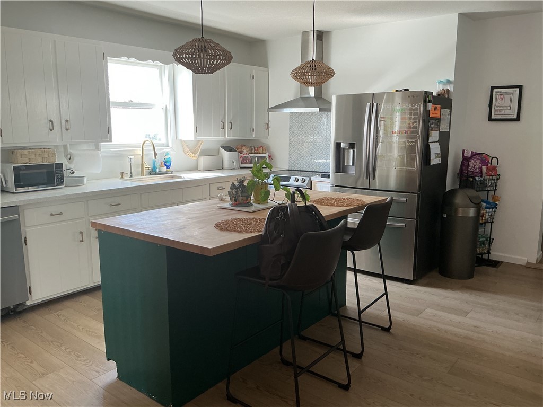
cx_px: 272
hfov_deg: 61.7
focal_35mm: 29
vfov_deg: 48.2
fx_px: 455
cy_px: 204
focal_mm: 3
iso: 64
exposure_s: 1/120
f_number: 1.8
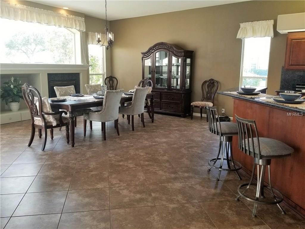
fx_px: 229
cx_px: 152
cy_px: 114
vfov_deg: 53.1
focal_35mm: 26
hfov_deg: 67.3
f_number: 1.7
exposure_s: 1/60
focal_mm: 4.25
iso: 64
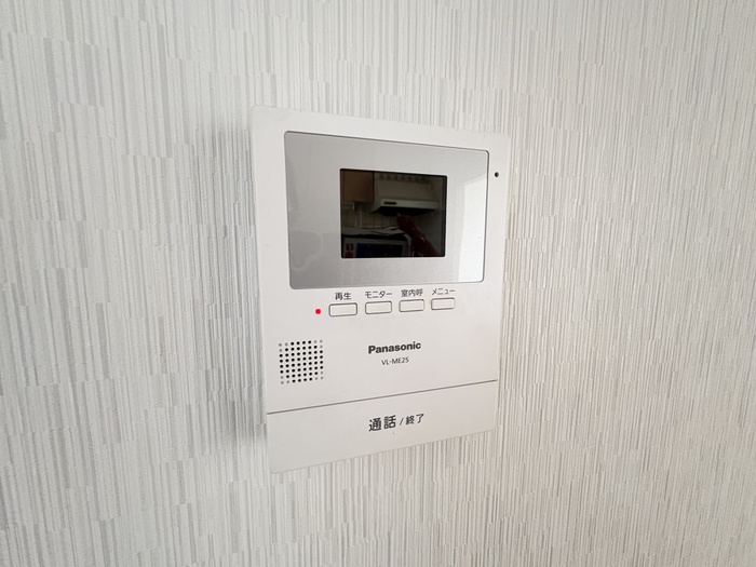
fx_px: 306
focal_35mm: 14
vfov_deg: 85.7
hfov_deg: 102.1
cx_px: 378
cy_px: 284
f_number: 2.2
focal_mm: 2.22
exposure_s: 1/50
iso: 400
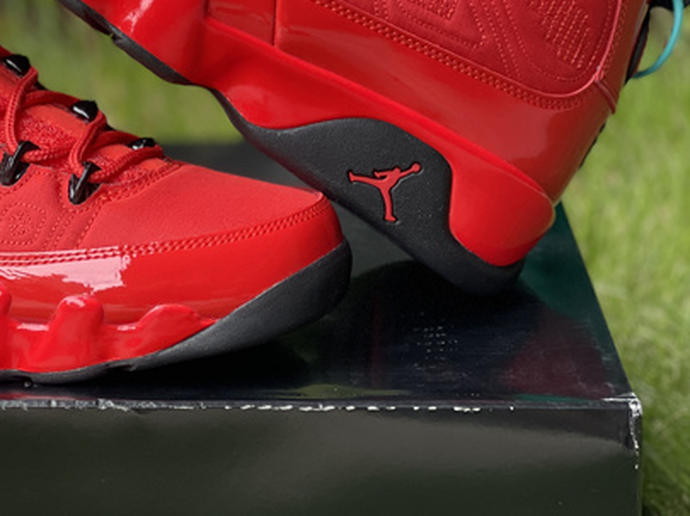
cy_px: 75
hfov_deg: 16.7
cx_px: 101
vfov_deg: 12.6
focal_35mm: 117
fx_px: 2330
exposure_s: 1/121
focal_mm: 7.5
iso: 125
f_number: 2.2
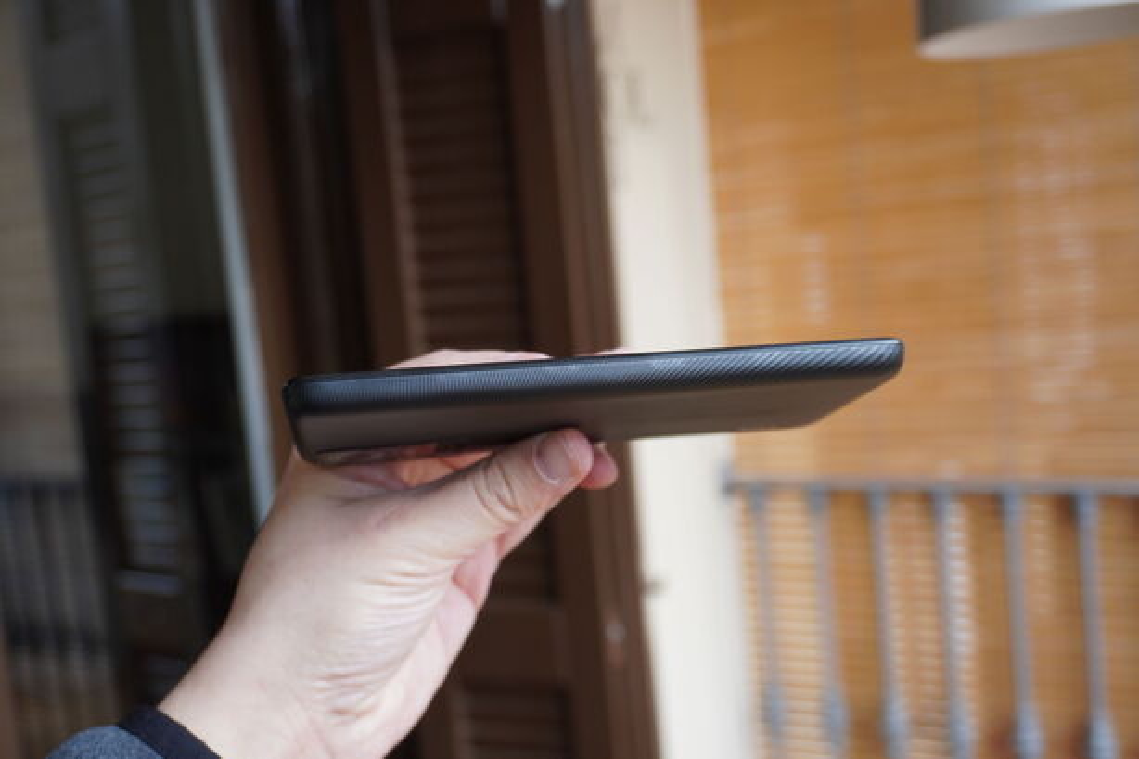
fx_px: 1139
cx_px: 570
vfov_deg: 36.9
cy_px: 380
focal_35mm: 36
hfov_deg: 53.1
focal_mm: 24
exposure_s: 1/160
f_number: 4.5
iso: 320
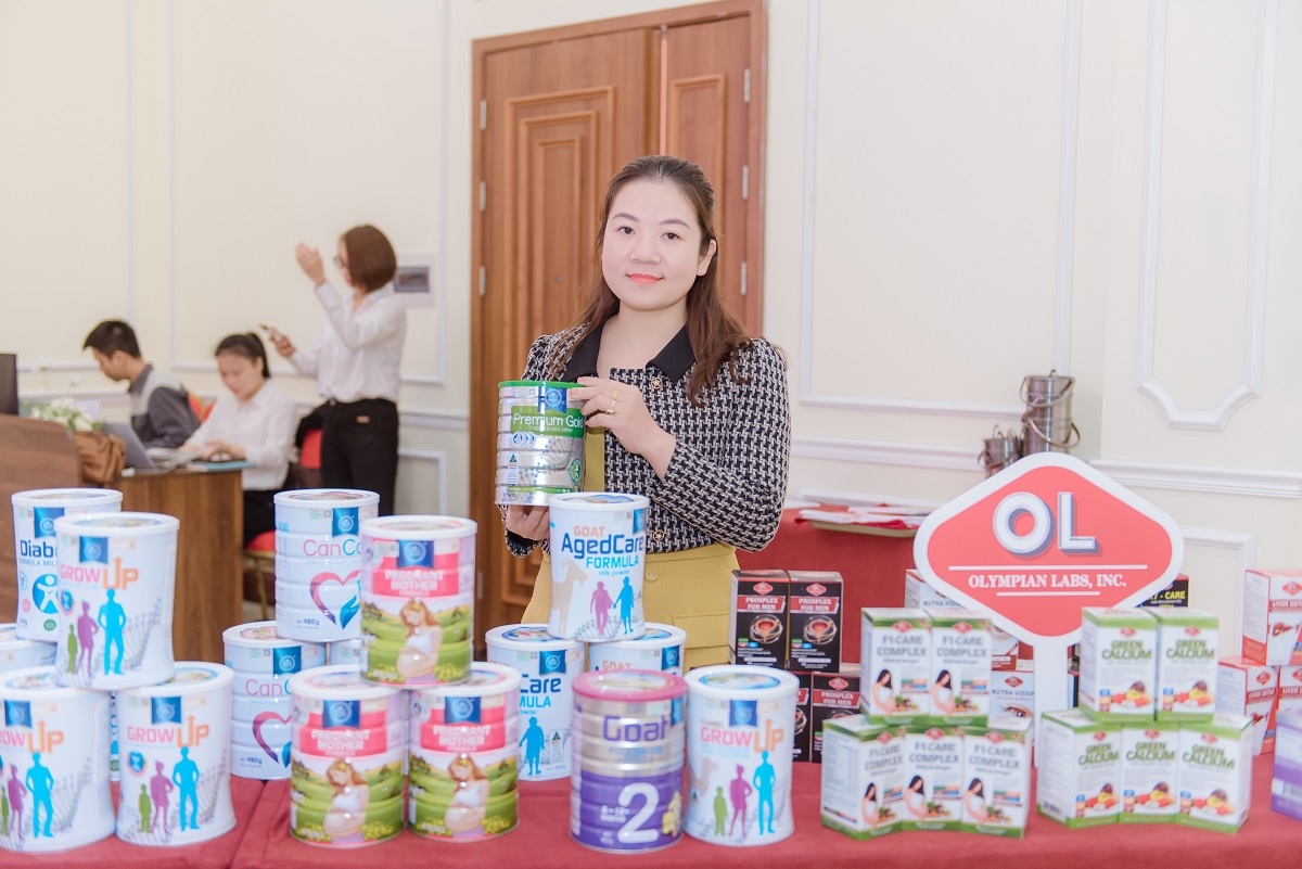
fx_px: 1592
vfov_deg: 30.5
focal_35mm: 44
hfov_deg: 44.5
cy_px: 434
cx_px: 651
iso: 500
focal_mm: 44
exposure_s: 1/160
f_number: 2.8
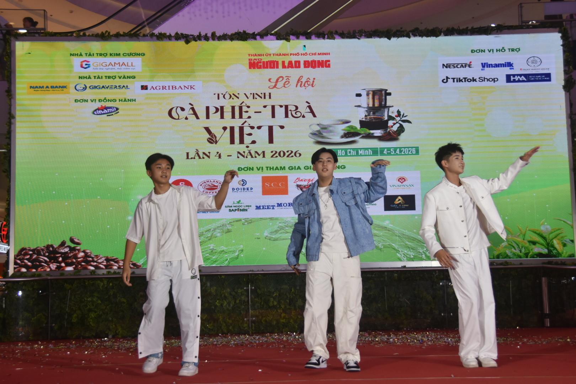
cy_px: 192
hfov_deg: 41.1
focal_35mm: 48
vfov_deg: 28.1
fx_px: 768
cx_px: 288
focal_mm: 32
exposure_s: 1/320
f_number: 4.2
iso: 400
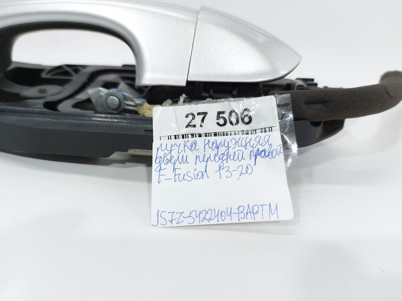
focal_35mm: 24
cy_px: 150
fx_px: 279
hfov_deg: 71.6
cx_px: 201
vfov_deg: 56.8
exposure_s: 1/50
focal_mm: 5.23
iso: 50
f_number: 1.8
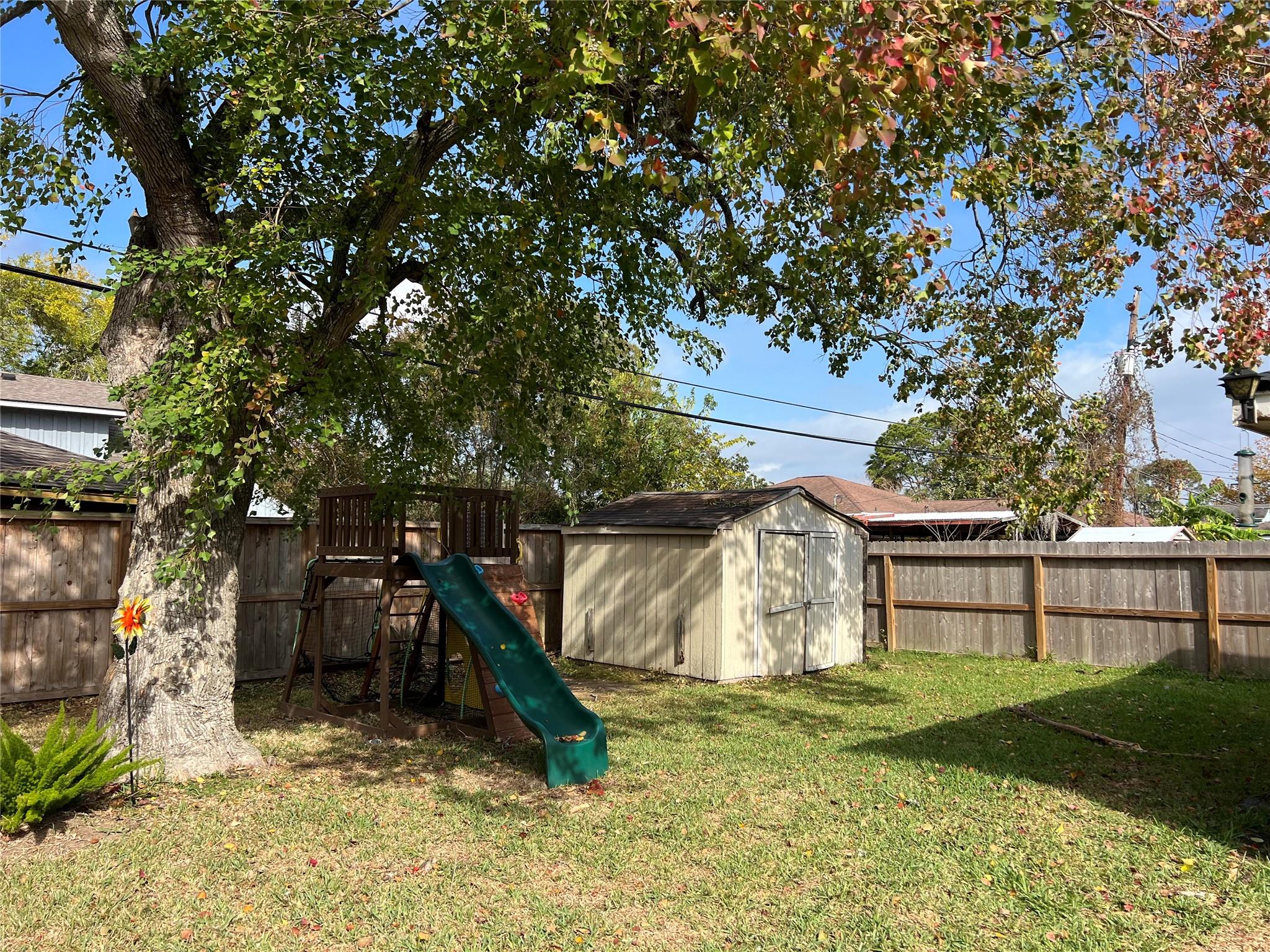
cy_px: 476
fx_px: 954
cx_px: 635
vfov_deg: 53.1
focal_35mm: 26
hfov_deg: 67.3
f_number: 1.5
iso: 50
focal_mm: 5.7
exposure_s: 1/2404
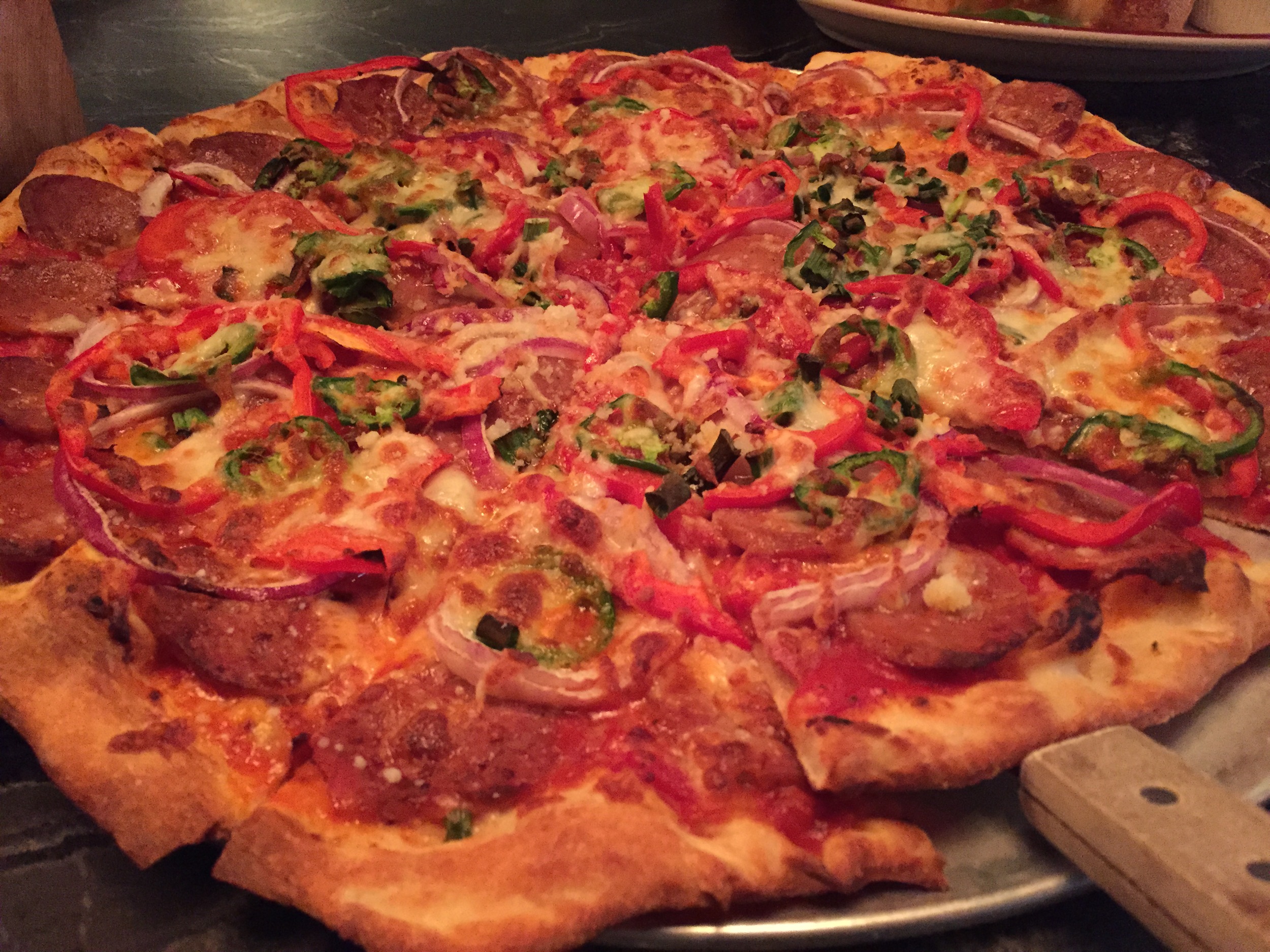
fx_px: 1064
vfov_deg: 48.2
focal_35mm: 29
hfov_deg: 61.7
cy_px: 476
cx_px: 635
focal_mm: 4.15
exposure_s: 1/15
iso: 500
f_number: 2.2
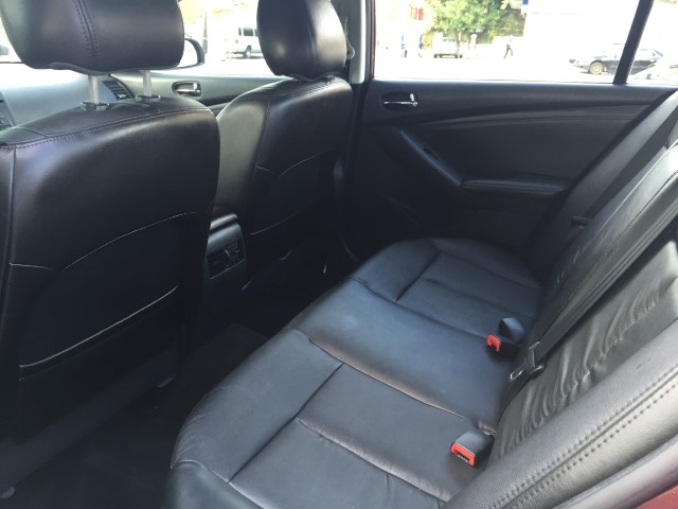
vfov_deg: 48.2
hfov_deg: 61.7
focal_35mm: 29
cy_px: 254
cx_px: 339
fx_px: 568
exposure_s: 1/30
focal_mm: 4.15
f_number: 2.2
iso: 32
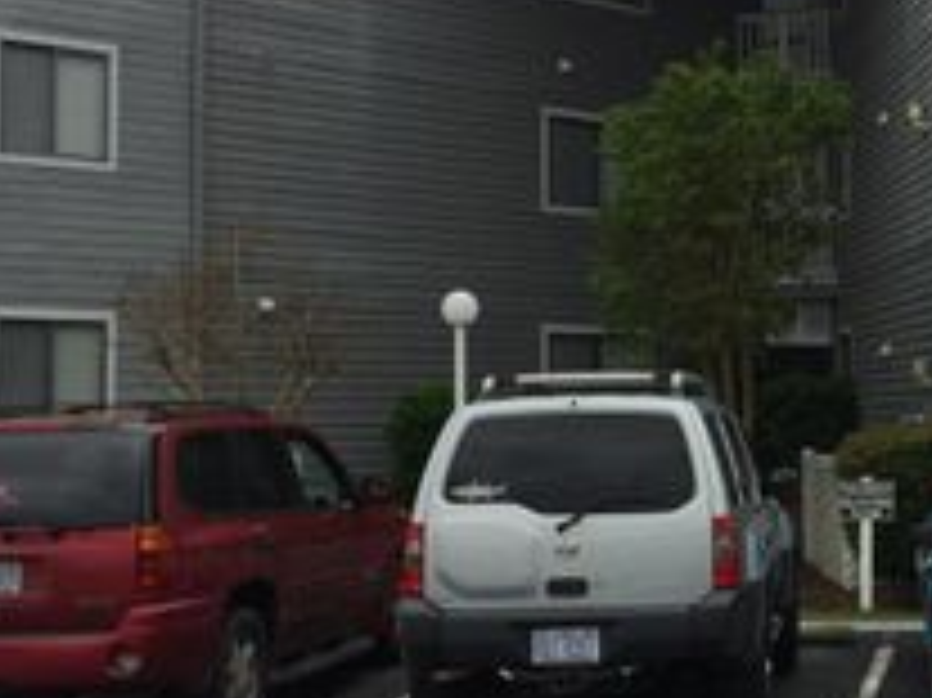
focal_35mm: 70
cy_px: 277
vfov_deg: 21.0
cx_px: 824
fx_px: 1884
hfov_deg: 26.9
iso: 32
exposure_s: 1/954
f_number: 2.2
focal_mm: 4.15
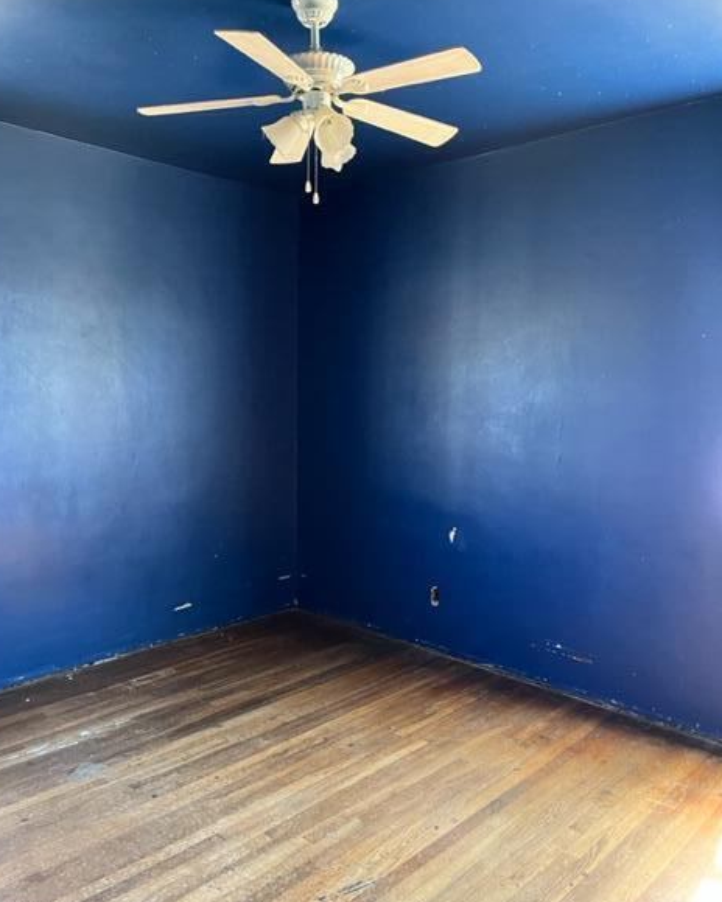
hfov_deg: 51.5
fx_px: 748
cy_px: 465
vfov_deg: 62.2
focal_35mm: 28
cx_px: 352
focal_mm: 5.1
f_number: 1.6
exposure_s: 1/57
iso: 500
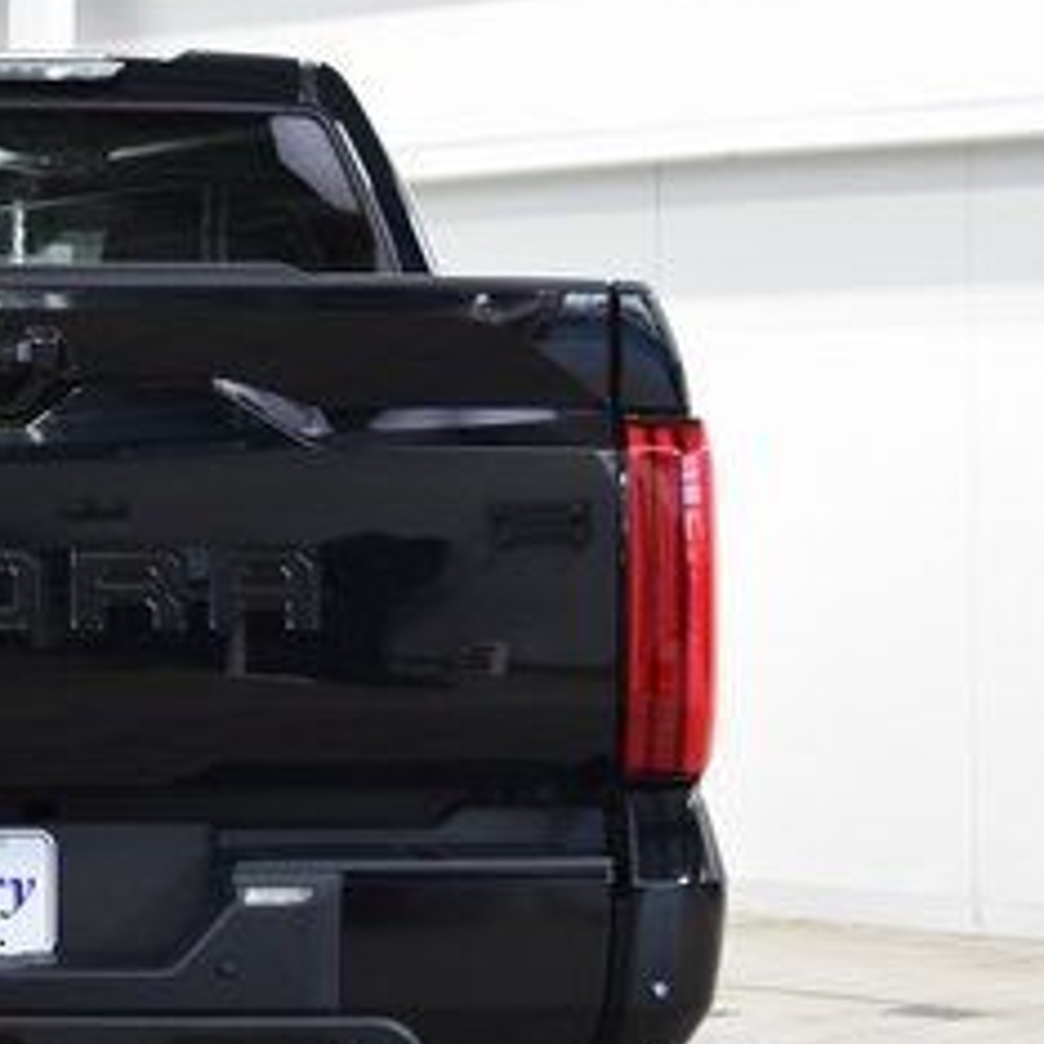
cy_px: 529
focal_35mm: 122
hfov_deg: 14.0
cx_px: -76
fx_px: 4168
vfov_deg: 14.3
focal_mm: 35
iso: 1600
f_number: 4
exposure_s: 1/60
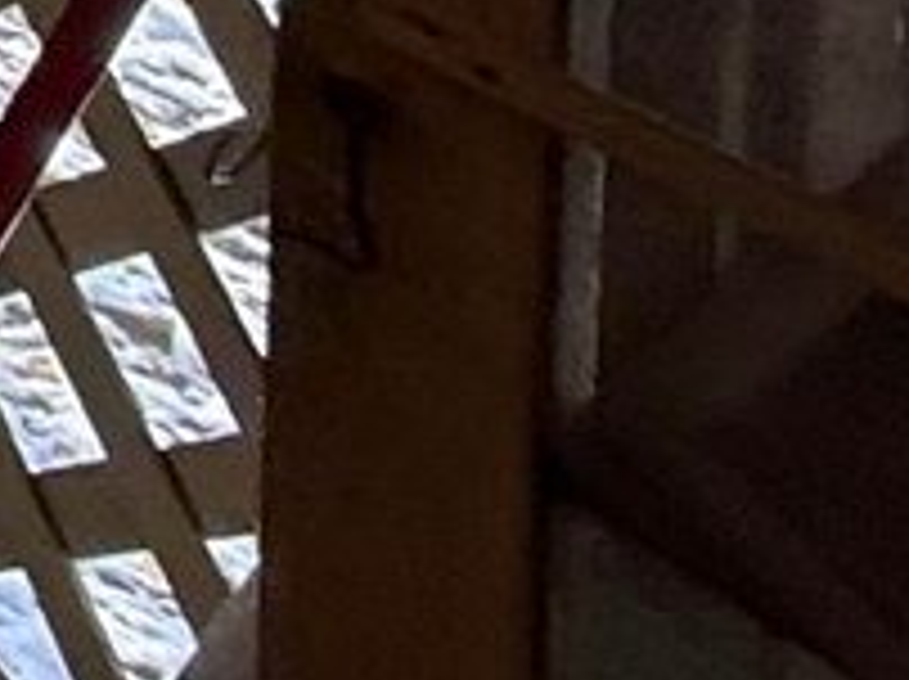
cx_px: -2437
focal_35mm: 105
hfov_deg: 9.0
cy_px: -1371
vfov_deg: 10.2
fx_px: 2754
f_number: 2.2
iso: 64
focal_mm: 2.22
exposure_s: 1/129
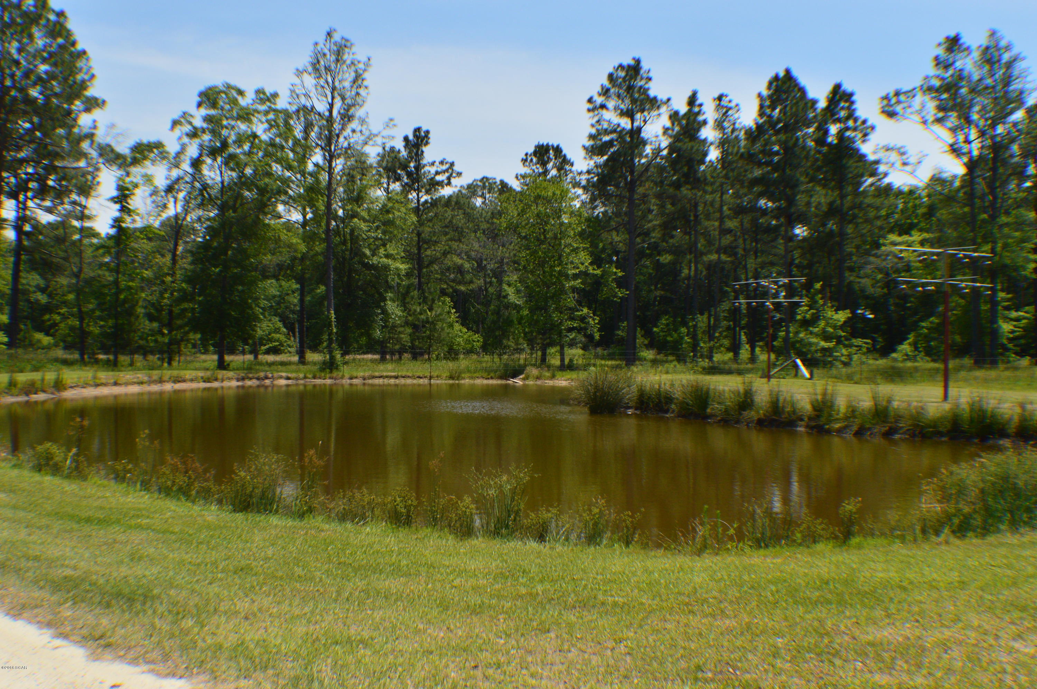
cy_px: 344
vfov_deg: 28.0
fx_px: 1381
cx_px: 518
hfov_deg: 41.1
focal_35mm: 48
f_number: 11
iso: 400
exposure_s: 1/400
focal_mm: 32
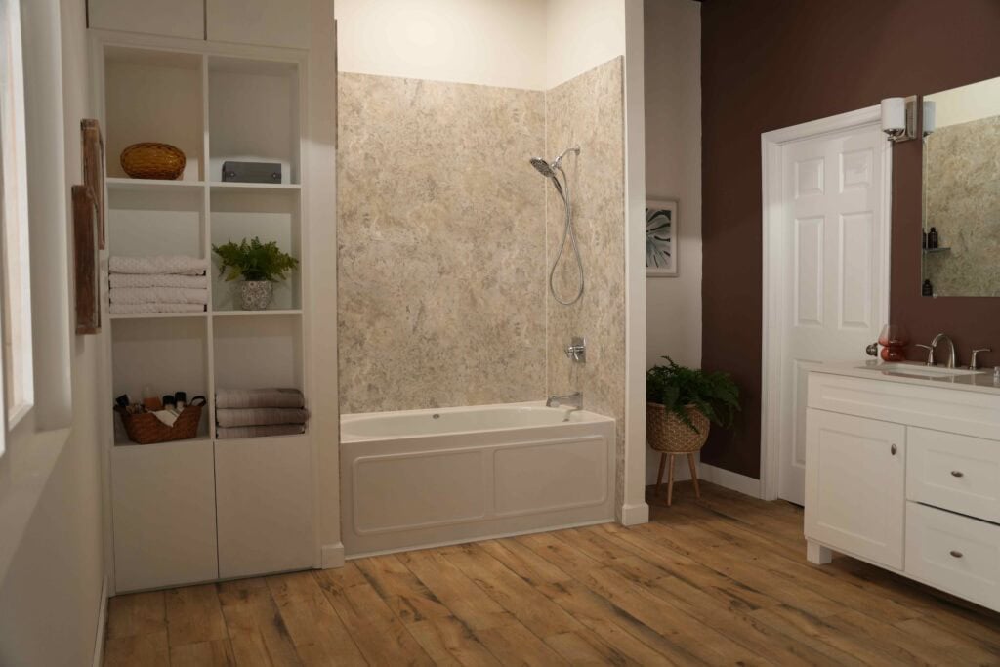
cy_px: 334
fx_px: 820
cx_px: 500
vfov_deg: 44.3
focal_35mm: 30
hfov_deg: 62.8
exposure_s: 1/125
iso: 640
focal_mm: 29.5
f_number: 2.8
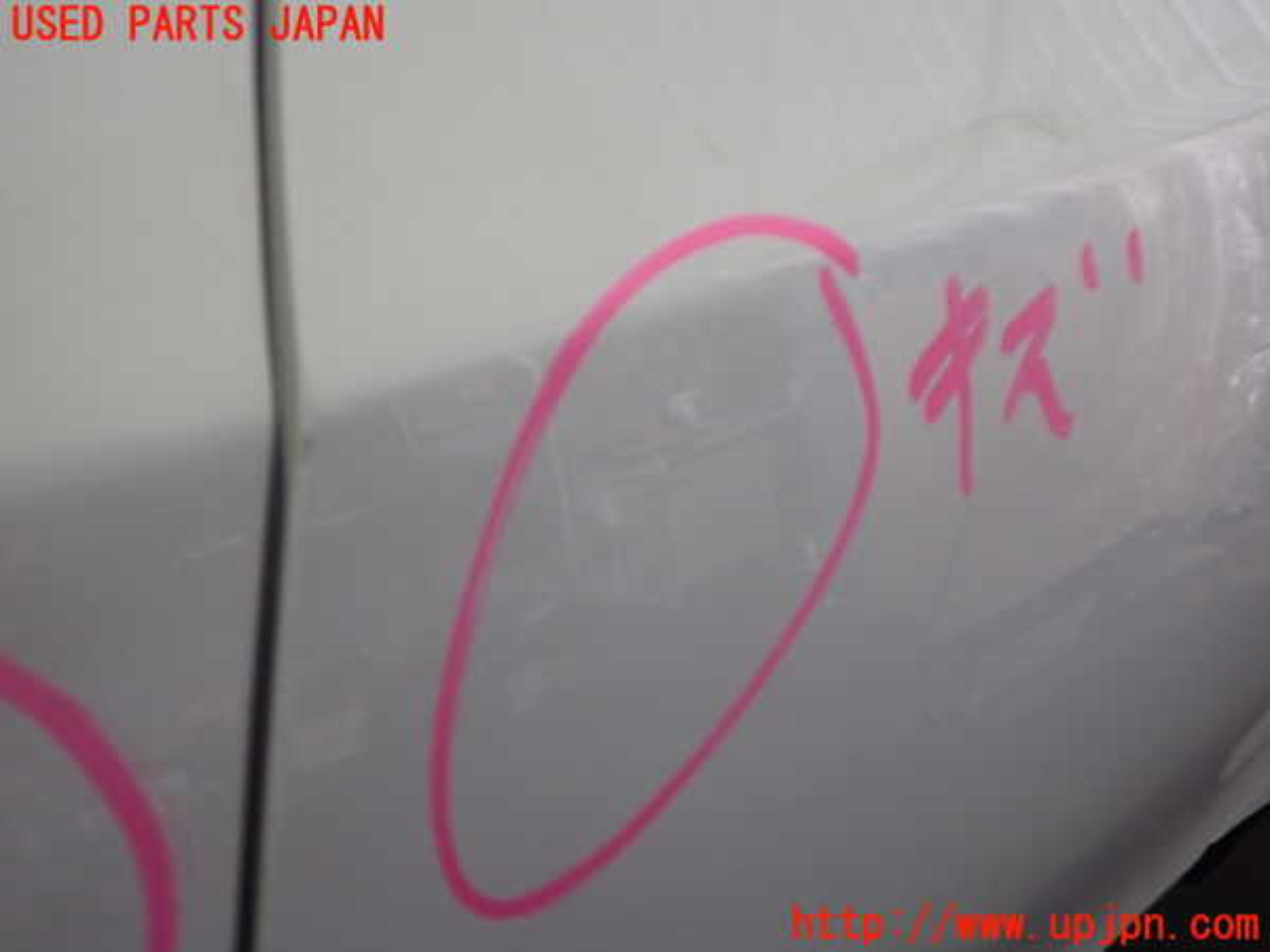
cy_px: 476
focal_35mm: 30
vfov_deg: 46.8
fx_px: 1101
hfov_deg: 60.0
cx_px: 635
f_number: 2.3
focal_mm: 5.4
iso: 200
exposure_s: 1/100
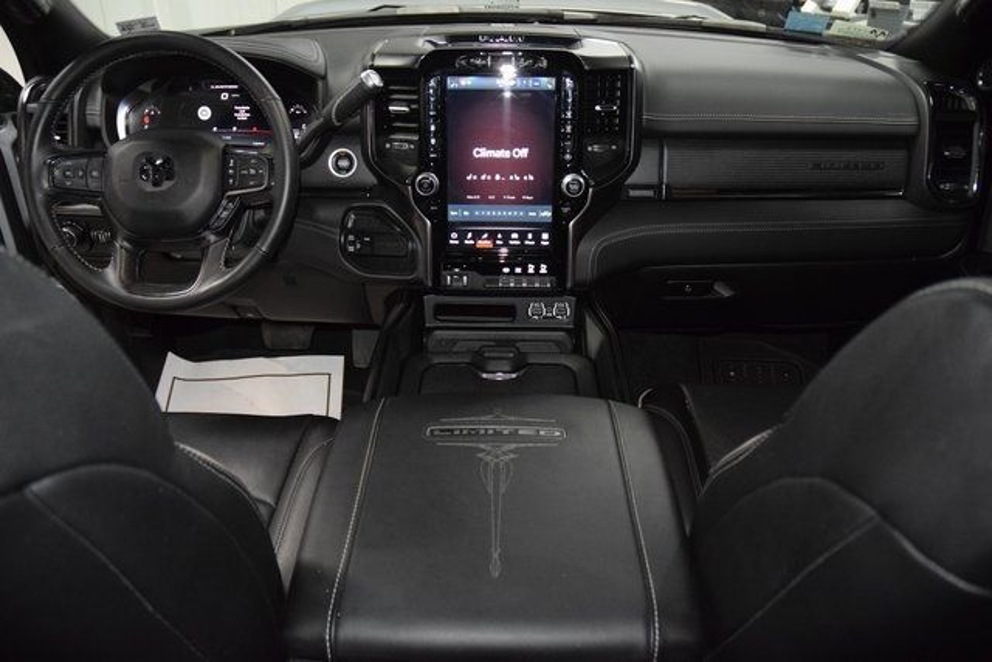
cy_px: 331
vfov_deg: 48.0
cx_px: 496
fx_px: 744
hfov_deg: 67.4
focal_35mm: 27
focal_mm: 18
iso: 3200
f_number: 3.5
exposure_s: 1/125
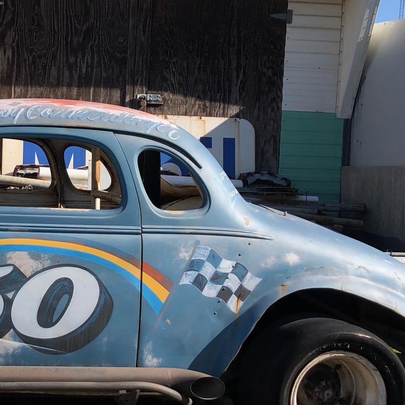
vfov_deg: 25.7
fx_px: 887
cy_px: 194
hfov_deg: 24.2
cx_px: -33
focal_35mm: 67
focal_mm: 3.99
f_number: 1.8
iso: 20
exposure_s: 1/1297
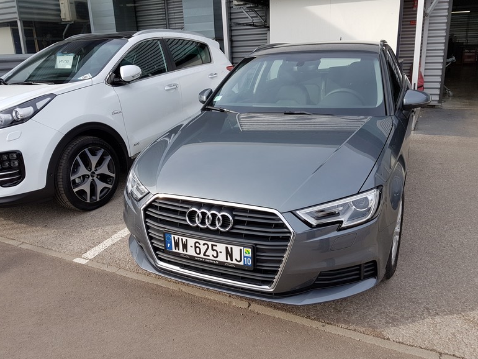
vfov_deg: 51.4
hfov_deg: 65.3
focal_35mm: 27
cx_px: 241
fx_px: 373
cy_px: 185
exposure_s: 1/948
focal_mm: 4.2
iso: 40
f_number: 1.7
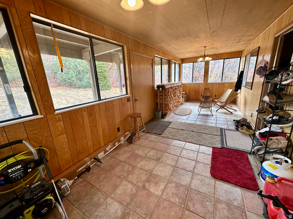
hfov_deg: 102.1
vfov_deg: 85.7
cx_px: 146
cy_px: 110
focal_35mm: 14
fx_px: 119
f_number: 2.2
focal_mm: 2.22
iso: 160
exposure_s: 1/120
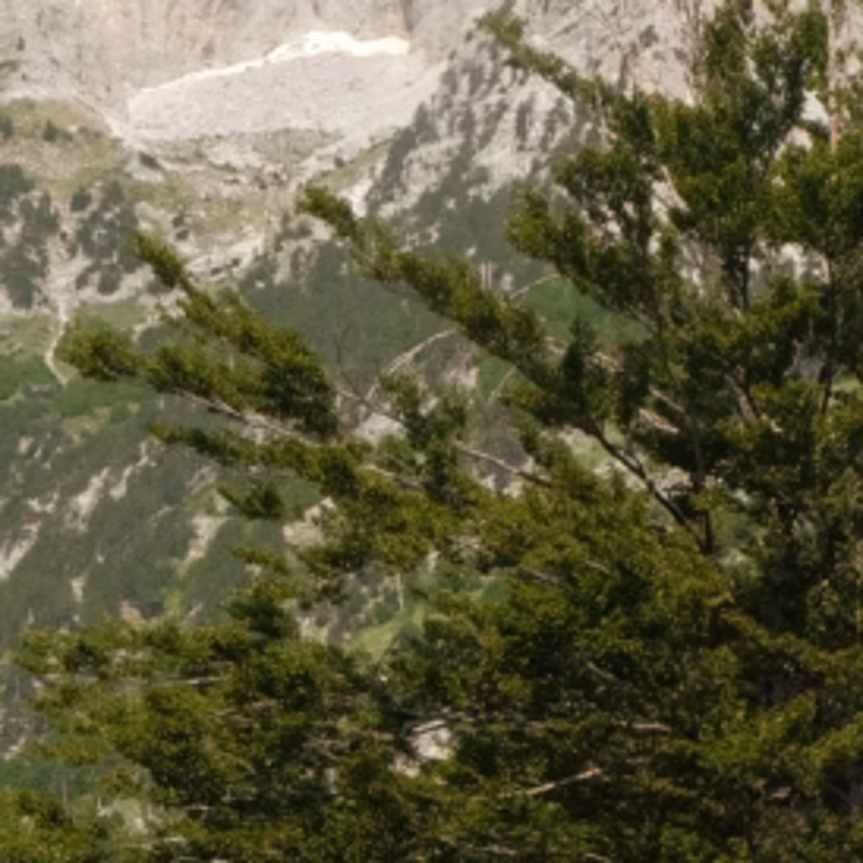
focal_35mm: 150
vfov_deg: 11.6
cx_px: 907
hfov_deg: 11.5
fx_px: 4231
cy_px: 674
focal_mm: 27.7
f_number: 14
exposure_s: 1/105
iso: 250
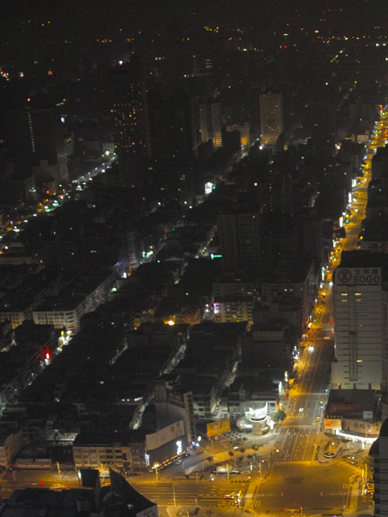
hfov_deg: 20.8
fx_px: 1046
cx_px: 293
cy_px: 443
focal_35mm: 70
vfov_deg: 27.0
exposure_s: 1/2.5
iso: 200
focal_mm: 24.2
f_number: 2.8
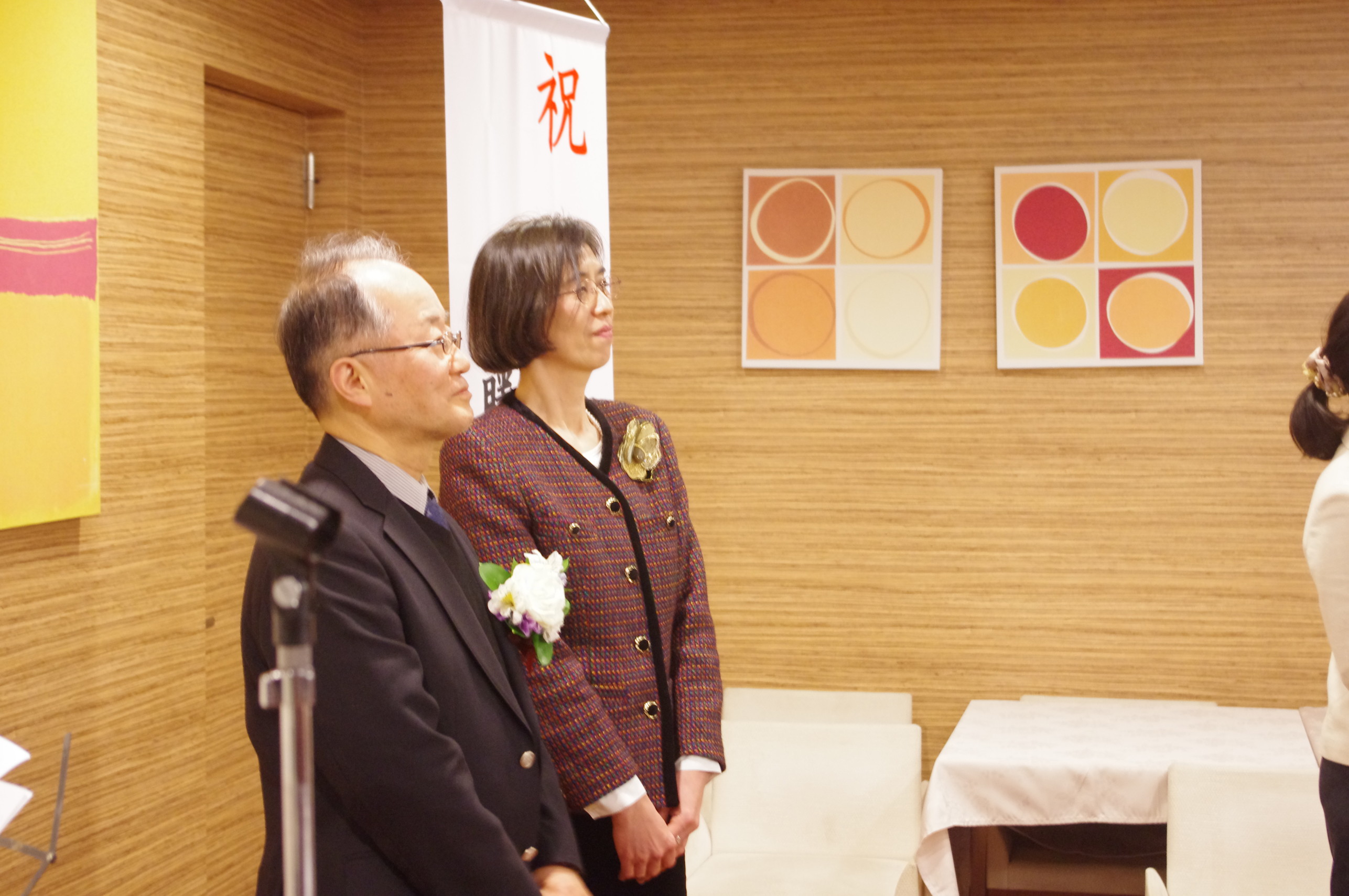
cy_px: 448
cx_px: 674
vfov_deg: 18.9
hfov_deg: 28.1
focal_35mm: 72
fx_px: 2695
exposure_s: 1/13
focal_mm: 47.5
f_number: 5.6
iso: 2000
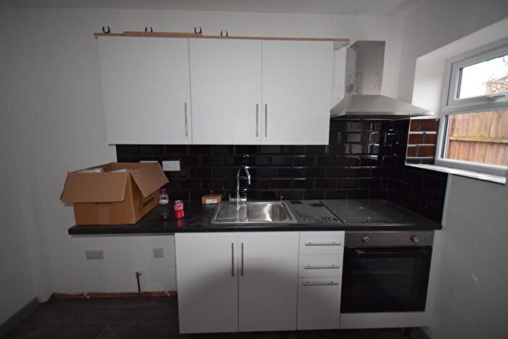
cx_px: 254
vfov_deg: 72.1
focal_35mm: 16
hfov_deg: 95.0
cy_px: 170
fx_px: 233
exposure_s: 1/60
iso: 1800
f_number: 4.2
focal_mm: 11
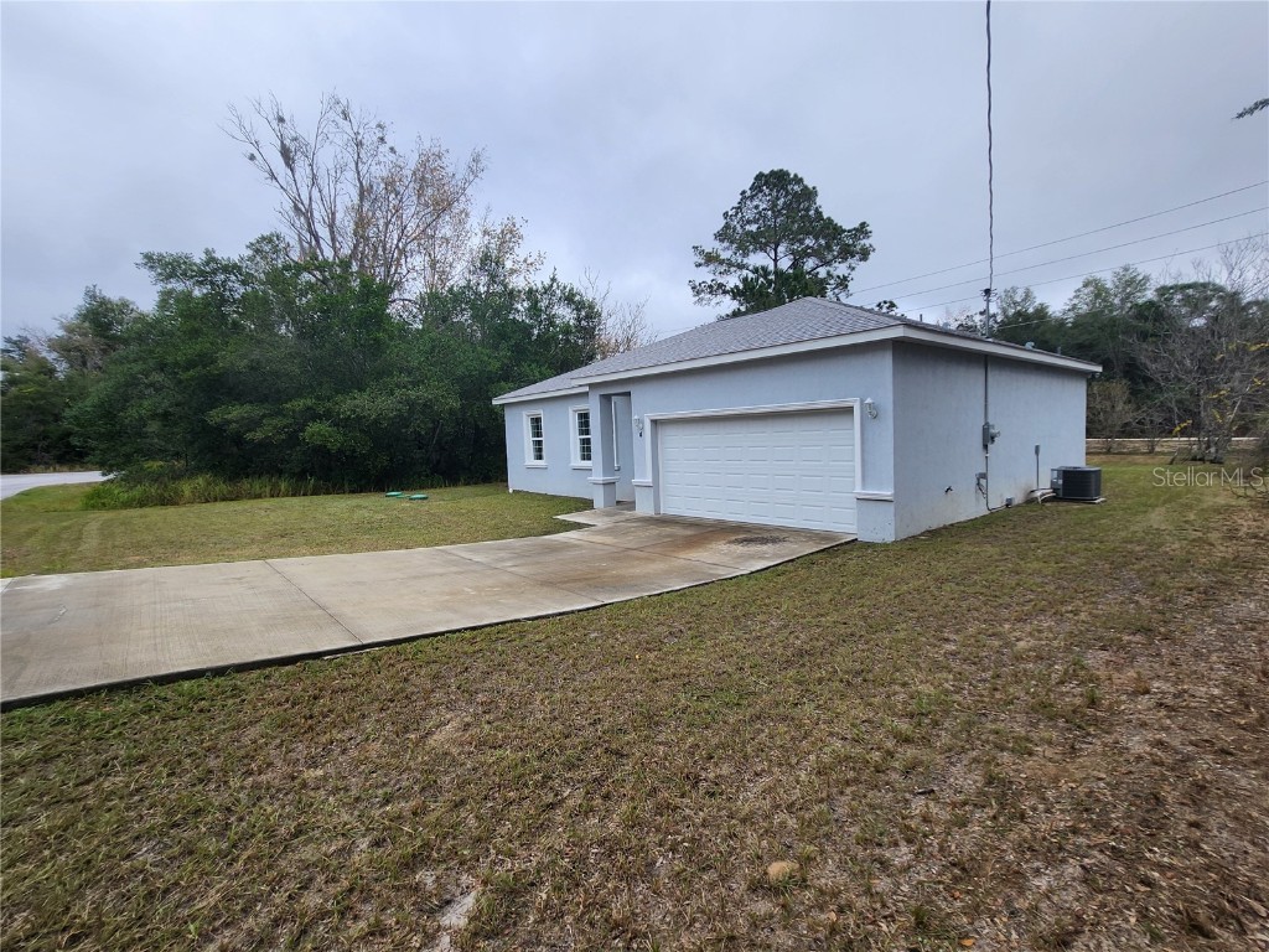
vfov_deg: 89.9
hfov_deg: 106.2
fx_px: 477
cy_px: 476
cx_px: 634
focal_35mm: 13
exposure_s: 1/645
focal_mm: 1.7
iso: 32
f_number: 2.2
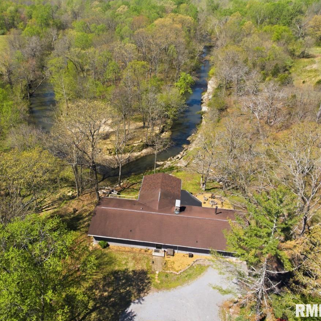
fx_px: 304
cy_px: 158
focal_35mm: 29
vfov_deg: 55.6
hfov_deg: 55.3
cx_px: 132
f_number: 10
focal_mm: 12.3
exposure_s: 1/320
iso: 200
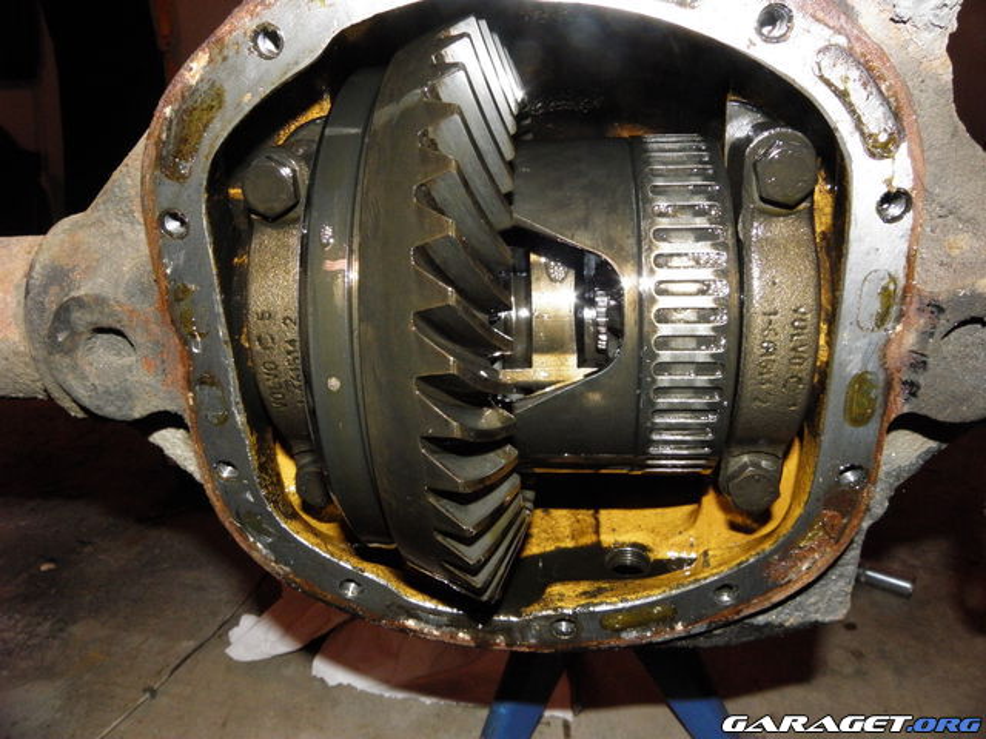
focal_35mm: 26
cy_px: 370
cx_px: 493
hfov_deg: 67.3
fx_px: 741
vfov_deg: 53.1
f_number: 5.6
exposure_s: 1/30
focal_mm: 4.6
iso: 400
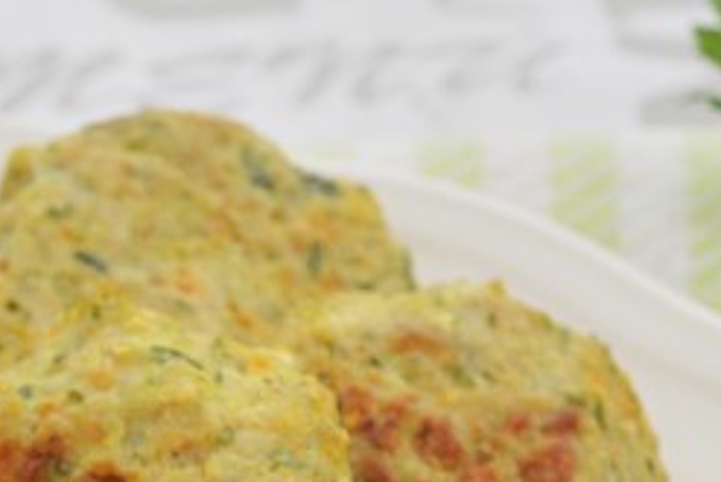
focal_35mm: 280
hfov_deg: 7.3
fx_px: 5611
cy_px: 757
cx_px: -86
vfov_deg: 4.9
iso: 400
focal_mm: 40
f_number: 5
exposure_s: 1/100
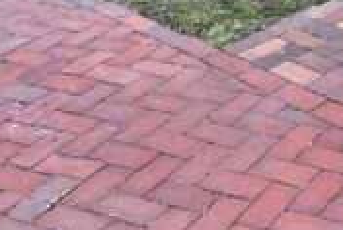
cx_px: 491
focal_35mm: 92
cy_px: -199
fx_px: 878
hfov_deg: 19.6
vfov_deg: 13.3
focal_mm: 5.1
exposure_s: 1/112
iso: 125
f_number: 1.6
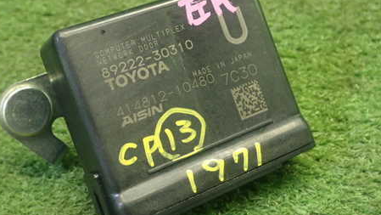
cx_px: 175
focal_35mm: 64
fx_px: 647
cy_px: 105
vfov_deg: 18.8
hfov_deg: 32.8
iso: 500
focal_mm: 7.84
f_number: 2.9
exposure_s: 1/40
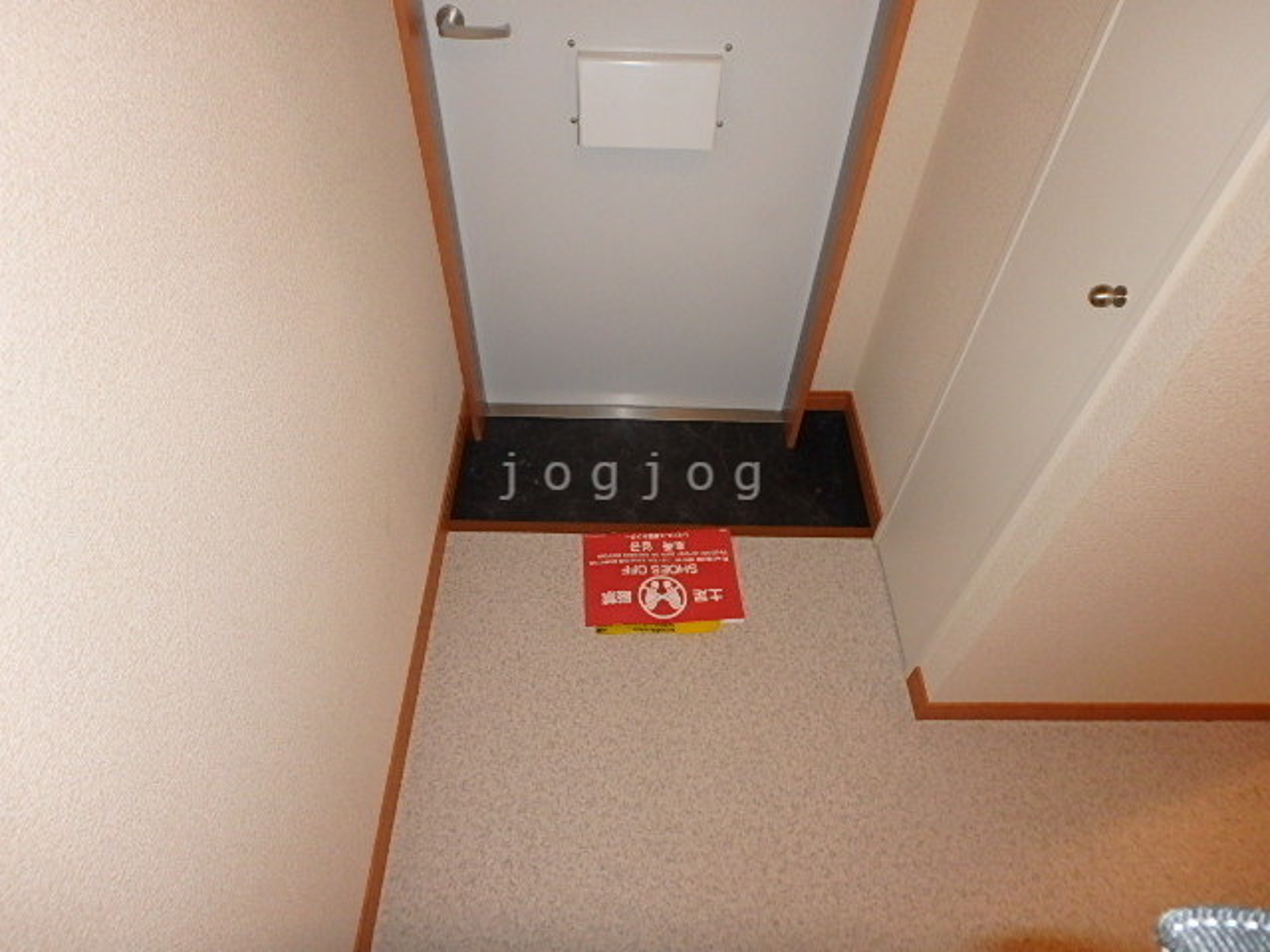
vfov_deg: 63.4
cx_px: 635
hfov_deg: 79.0
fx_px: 770
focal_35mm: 21
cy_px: 476
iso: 400
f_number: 3.5
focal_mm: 3.7
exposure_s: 1/30
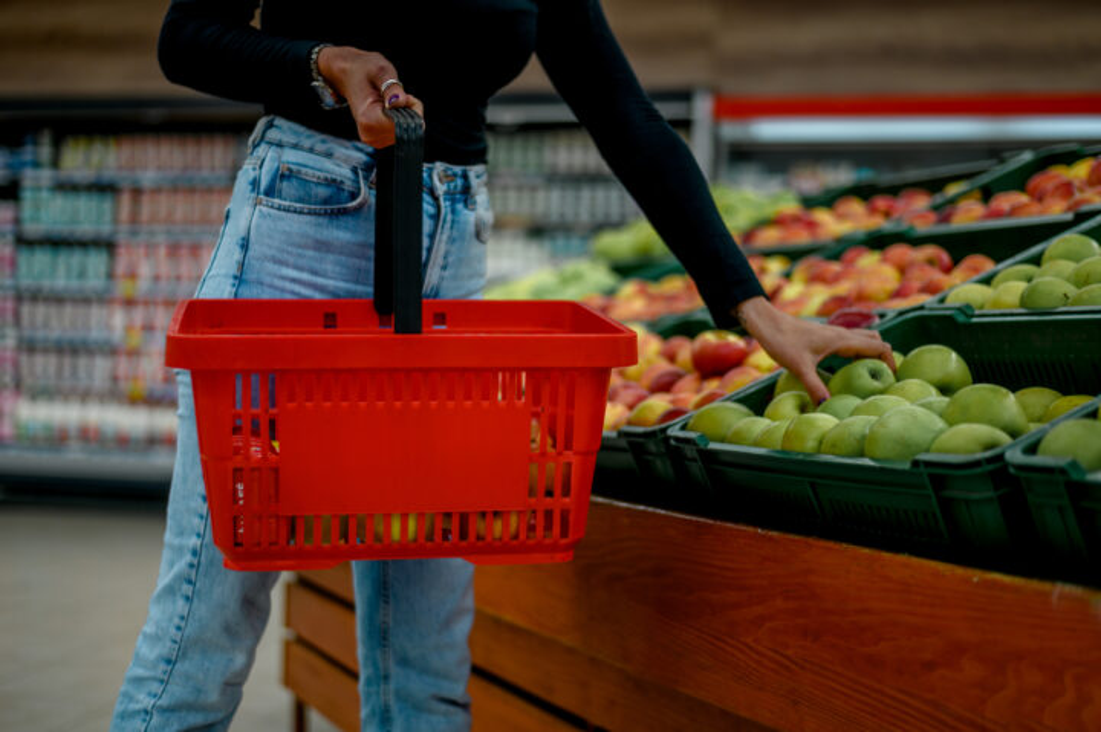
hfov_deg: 39.6
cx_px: 550
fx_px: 1528
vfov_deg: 27.0
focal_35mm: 50
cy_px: 366
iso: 160
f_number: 1.8
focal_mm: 50
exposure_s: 1/250
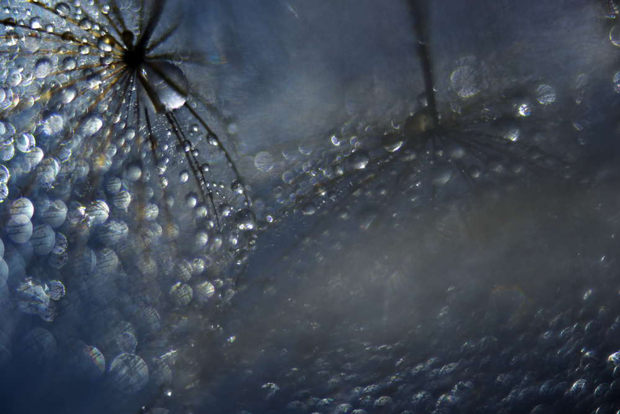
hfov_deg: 33.4
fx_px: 1034
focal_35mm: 60
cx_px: 310
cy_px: 207
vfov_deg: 22.7
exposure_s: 1/2500
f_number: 3.2
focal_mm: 60
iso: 100
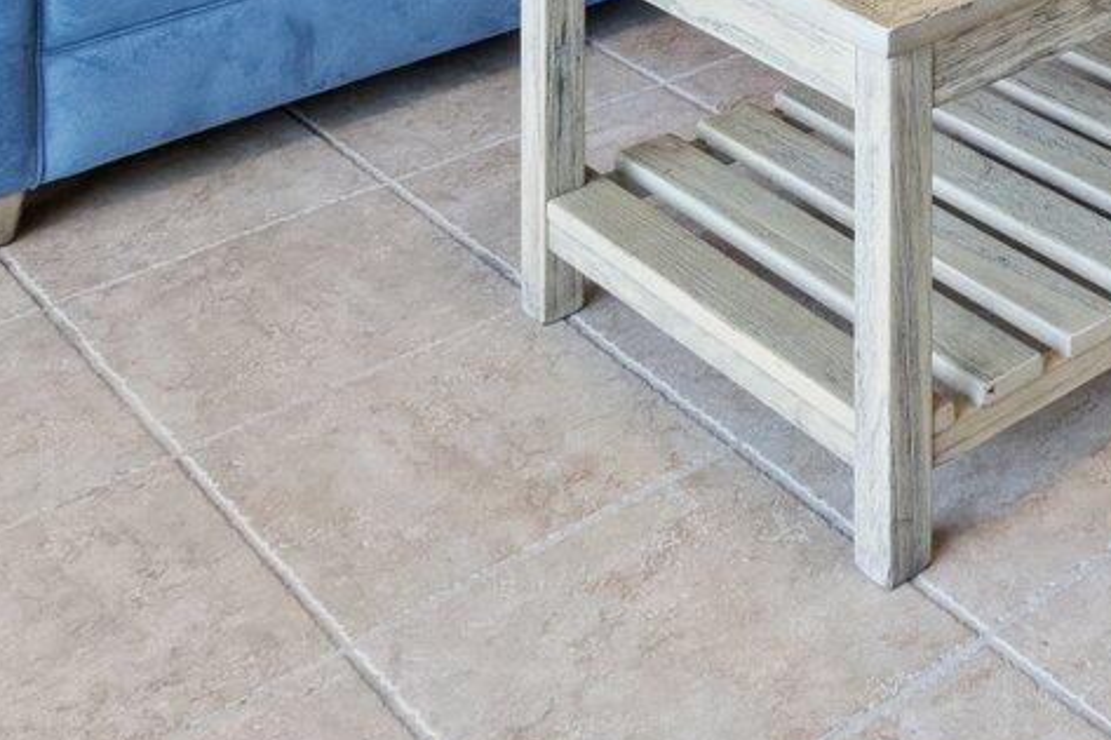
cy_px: -821
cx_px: 1221
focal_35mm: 65
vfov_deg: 15.6
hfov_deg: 28.2
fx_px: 2005
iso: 400
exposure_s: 1.3
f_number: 9
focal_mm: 10
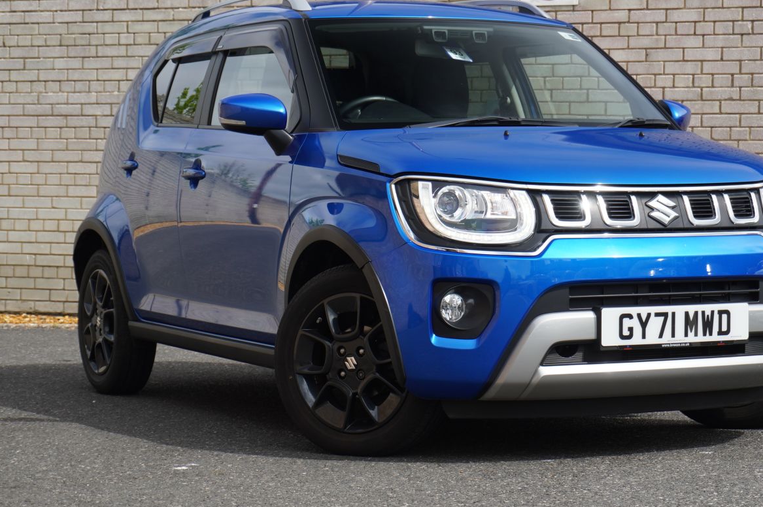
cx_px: 456
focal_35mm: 97
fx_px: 2047
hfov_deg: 21.1
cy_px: 221
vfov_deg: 14.1
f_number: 5.6
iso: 100
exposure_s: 1/160
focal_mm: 47
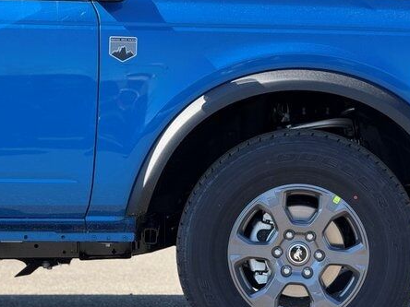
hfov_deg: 11.4
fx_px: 2049
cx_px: 256
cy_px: 154
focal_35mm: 173
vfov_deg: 8.6
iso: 64
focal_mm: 15.66
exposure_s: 1/213
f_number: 2.8
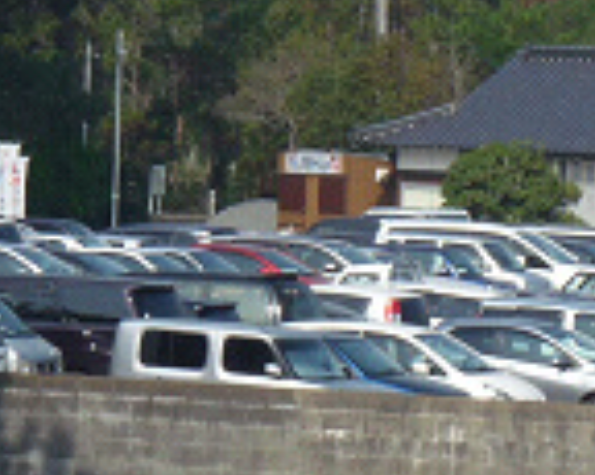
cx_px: 994
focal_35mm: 463
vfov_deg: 3.3
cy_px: 204
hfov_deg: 4.2
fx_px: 8148
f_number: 6.3
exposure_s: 1/500
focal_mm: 20.8
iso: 100
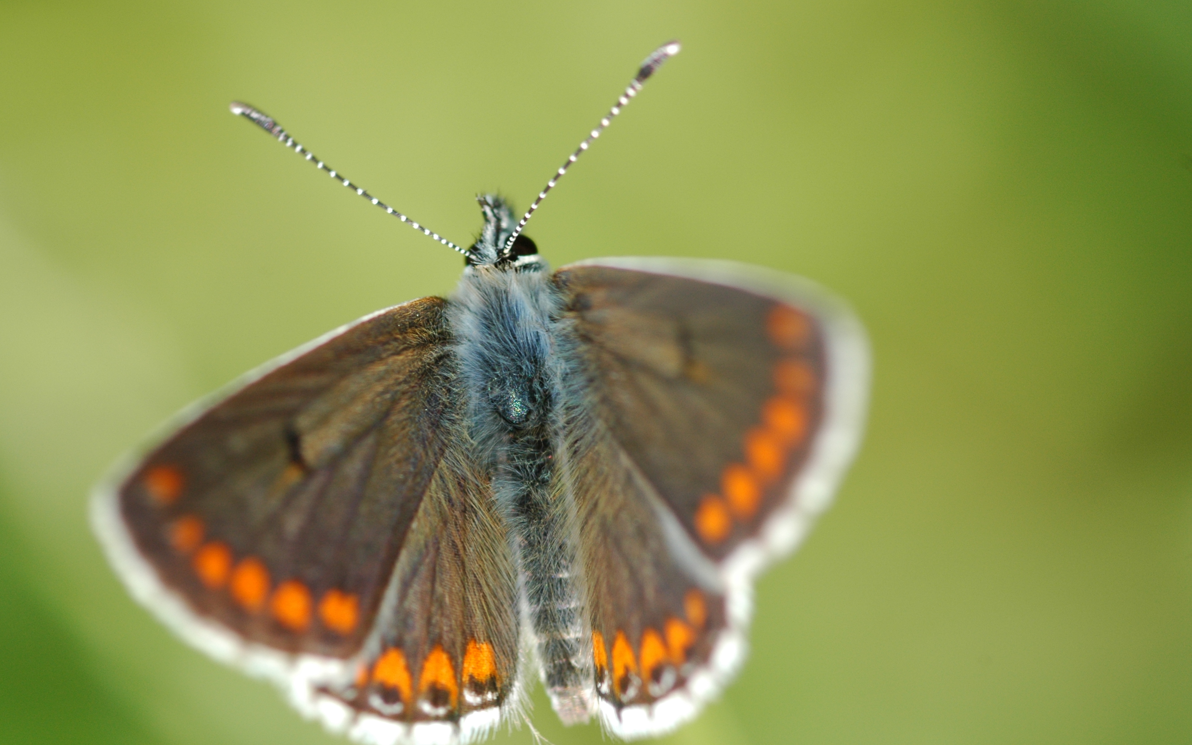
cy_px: 371
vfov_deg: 7.7
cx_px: 561
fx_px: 5540
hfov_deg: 12.3
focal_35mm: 171
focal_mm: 105
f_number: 8
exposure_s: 1/320
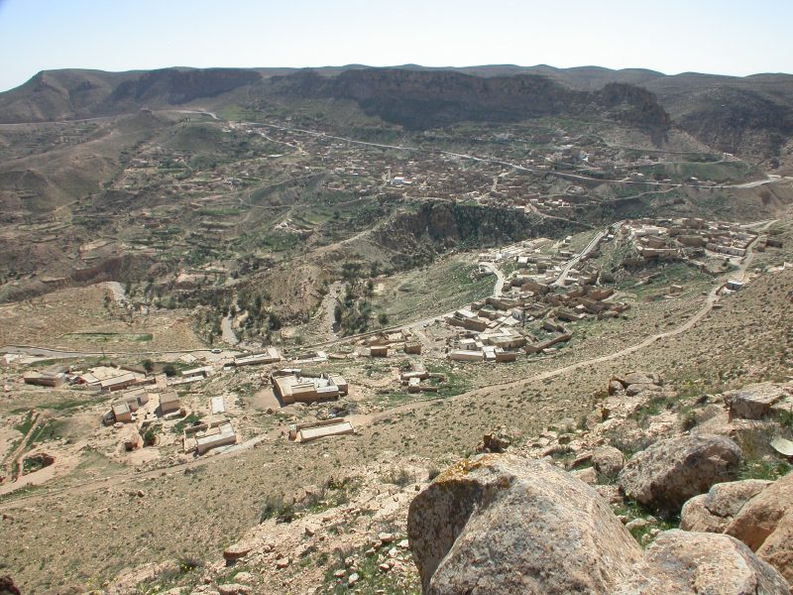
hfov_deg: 49.0
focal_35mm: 38
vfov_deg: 37.7
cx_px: 396
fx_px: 871
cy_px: 298
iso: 100
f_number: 5.3
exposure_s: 1/177
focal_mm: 7.85
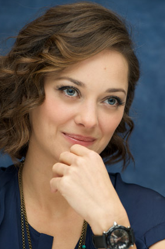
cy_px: 165
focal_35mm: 172
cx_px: 85
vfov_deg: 12.0
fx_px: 1188
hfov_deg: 7.9
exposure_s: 1/60
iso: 400
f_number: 6.3
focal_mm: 122
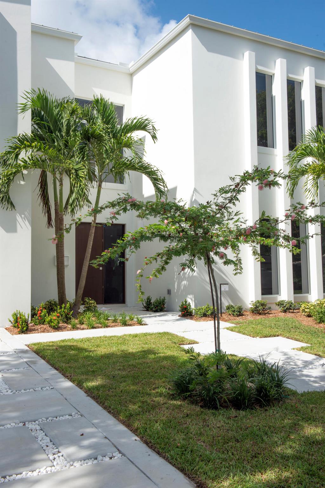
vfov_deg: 50.7
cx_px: 162
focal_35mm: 38
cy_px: 244
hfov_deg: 35.1
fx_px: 515
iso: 160
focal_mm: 38
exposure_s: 1/125
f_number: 14
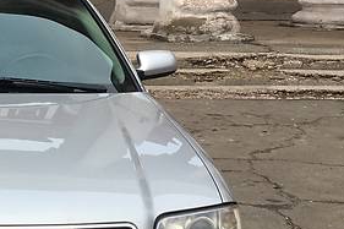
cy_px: 133
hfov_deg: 22.5
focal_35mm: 86
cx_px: -21
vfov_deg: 15.9
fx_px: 821
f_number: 2.2
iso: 25
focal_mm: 4.2
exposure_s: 1/100
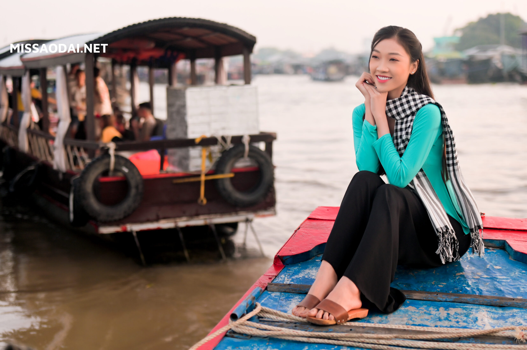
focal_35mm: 70
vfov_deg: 19.4
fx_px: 1024
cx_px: 264
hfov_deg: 28.9
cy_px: 175
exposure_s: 1/500
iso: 200
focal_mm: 70
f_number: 2.8
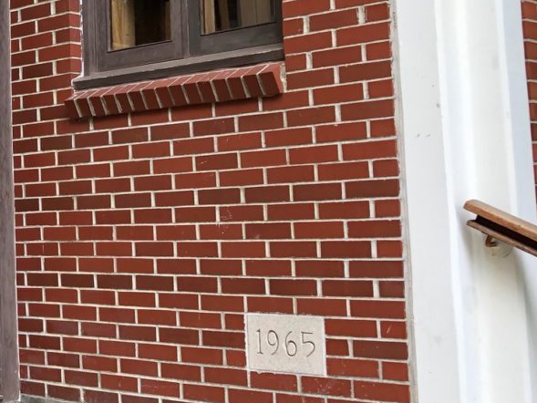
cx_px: -131
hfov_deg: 23.2
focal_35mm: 76
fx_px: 1179
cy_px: 117
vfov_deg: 19.3
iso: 64
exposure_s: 1/120
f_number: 1.8
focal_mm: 3.99
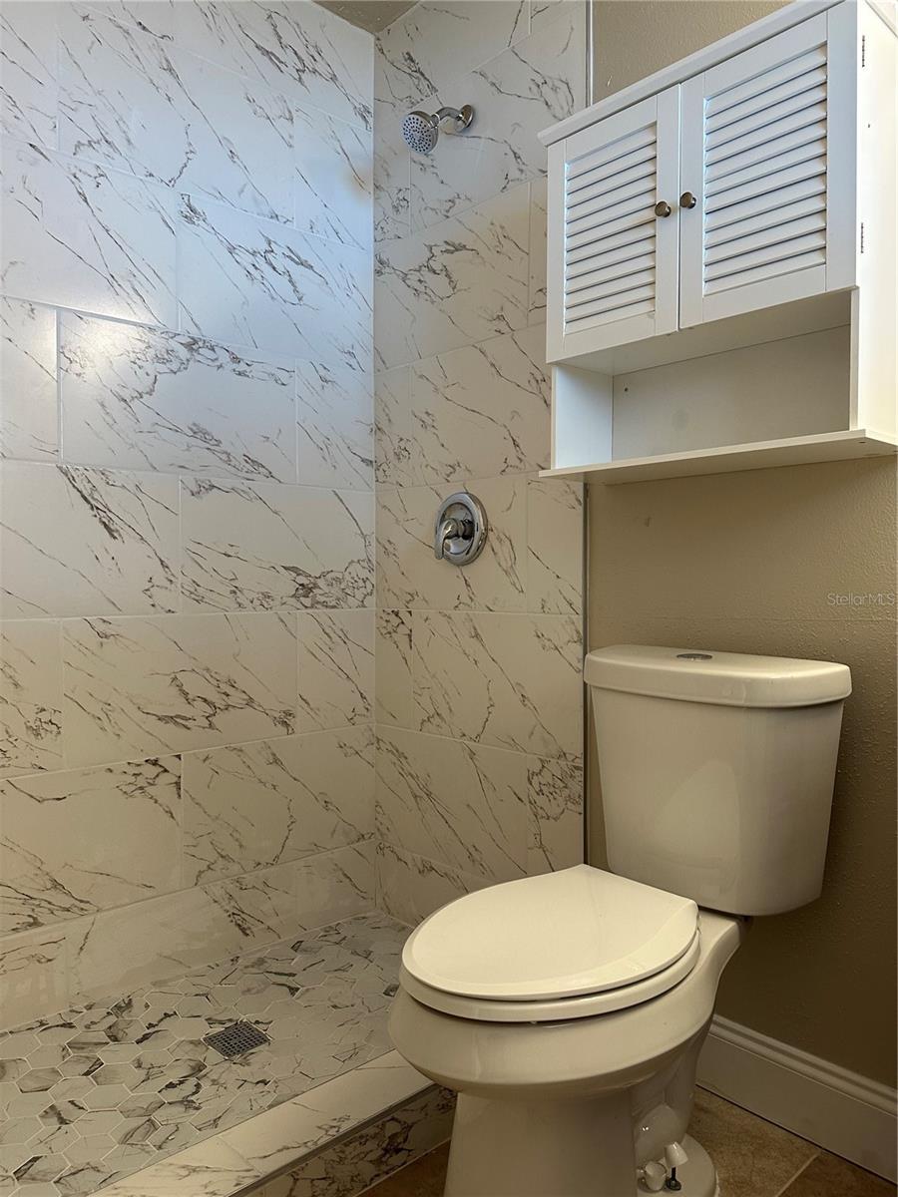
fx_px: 830
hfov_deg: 56.8
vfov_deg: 71.6
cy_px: 598
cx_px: 449
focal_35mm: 24
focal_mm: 6.86
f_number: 1.78
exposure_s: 1/120
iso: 200
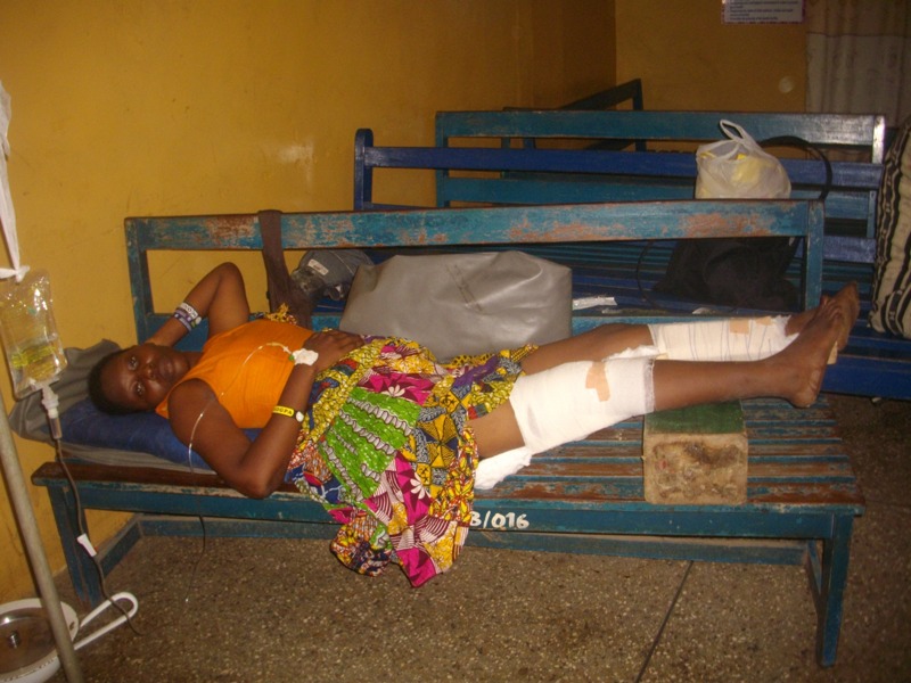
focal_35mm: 37
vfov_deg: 38.7
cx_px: 456
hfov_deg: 50.1
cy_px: 342
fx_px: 974
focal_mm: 6.2
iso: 207
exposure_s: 1/50
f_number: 2.8
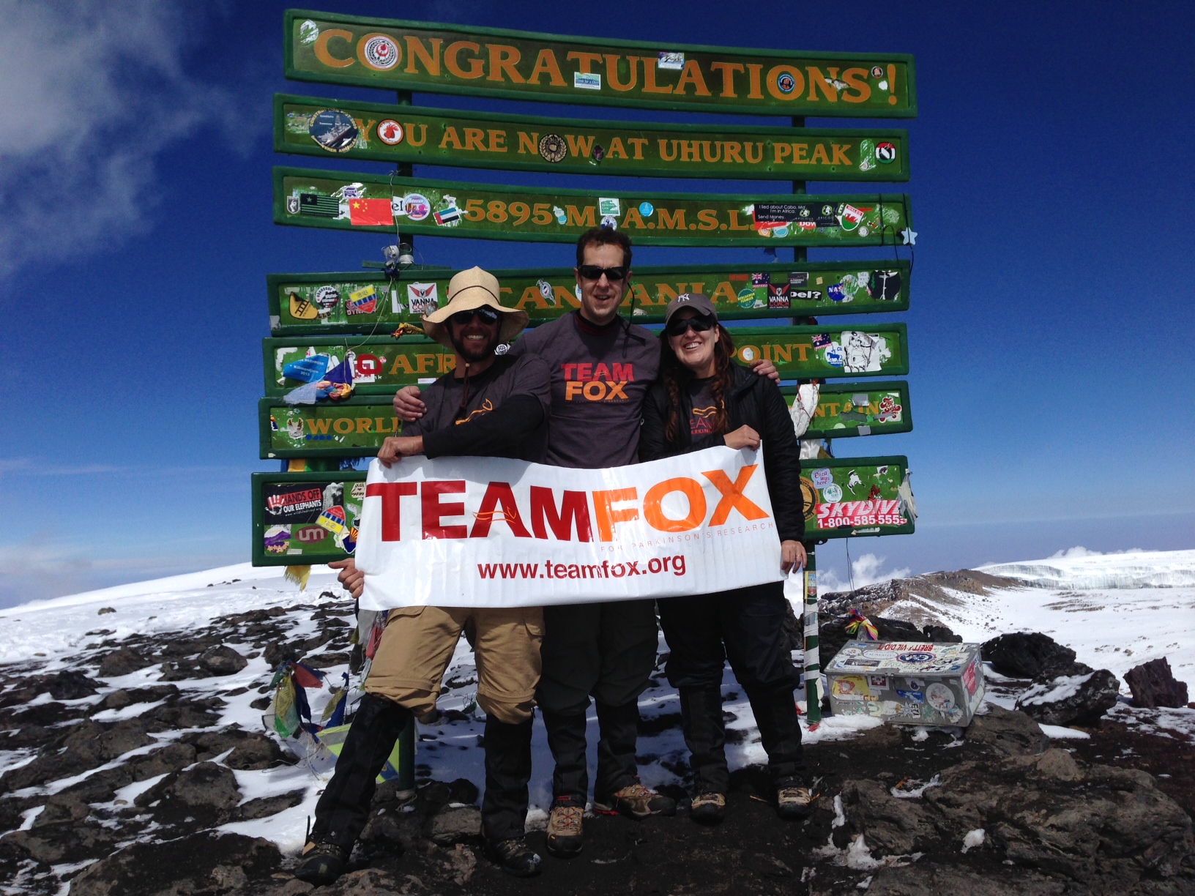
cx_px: 598
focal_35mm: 33
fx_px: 1139
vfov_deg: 42.9
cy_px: 448
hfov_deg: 55.4
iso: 50
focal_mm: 4.12
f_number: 2.4
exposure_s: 1/4926
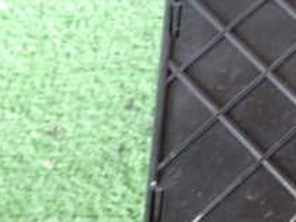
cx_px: 342
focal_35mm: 90
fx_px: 770
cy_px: 100
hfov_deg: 20.5
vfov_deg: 16.4
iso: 400
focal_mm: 5.79
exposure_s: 1/30
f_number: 2.4
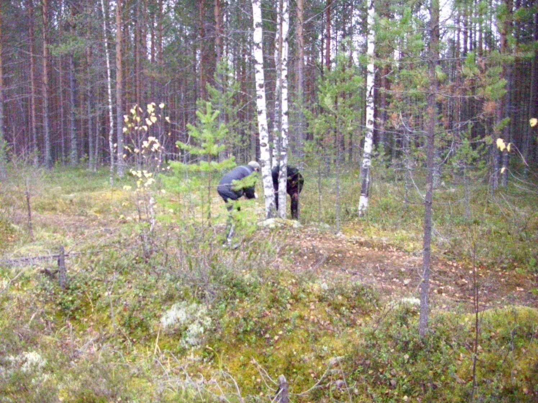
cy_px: 202
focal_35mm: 34
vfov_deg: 41.8
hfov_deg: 54.0
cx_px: 269
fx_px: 528
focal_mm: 5.7
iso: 1250
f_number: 2.9
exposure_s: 1/30
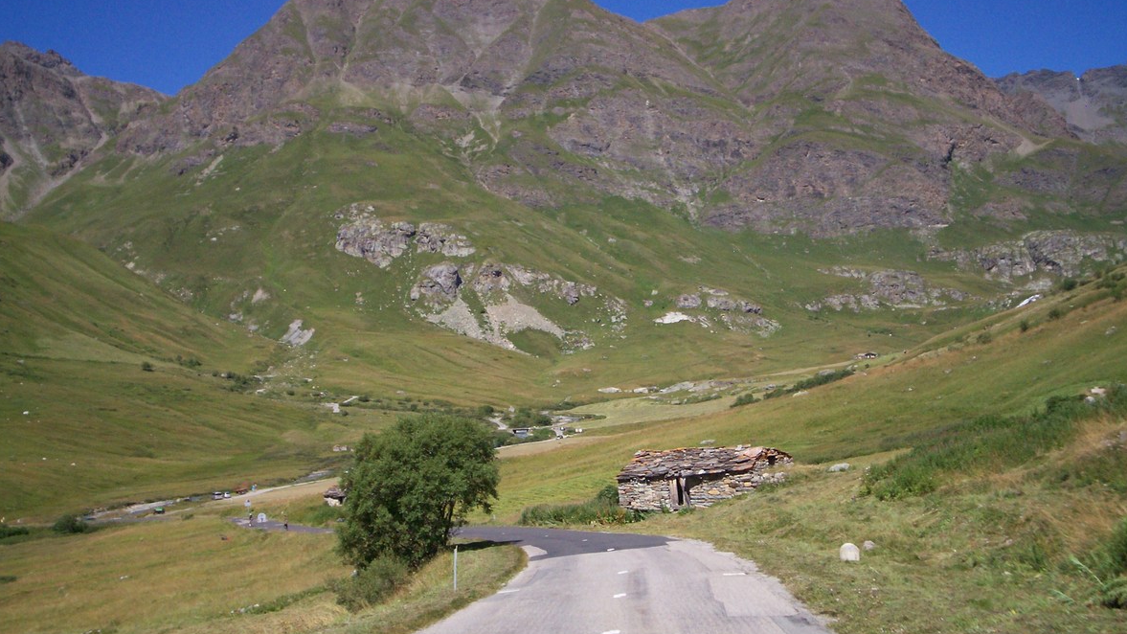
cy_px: 294
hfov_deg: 50.5
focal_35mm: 40
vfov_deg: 29.7
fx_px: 1195
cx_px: 556
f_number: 4.5
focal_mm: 5.9
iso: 100
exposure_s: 1/740
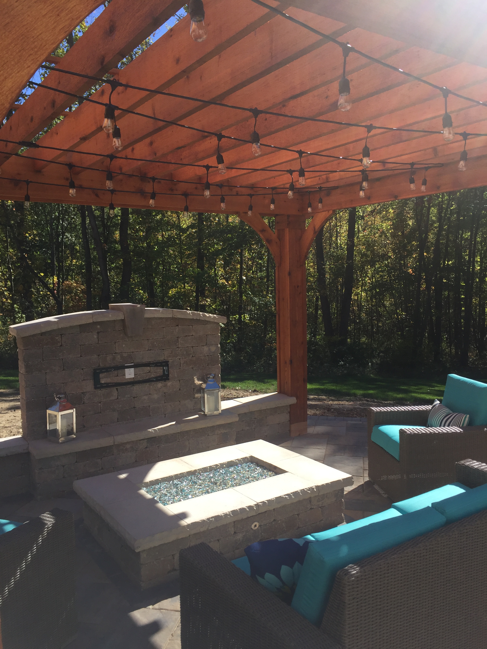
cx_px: 244
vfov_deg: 61.7
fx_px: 544
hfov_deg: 48.2
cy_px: 324
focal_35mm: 29
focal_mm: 4.15
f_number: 2.2
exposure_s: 1/1099
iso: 32
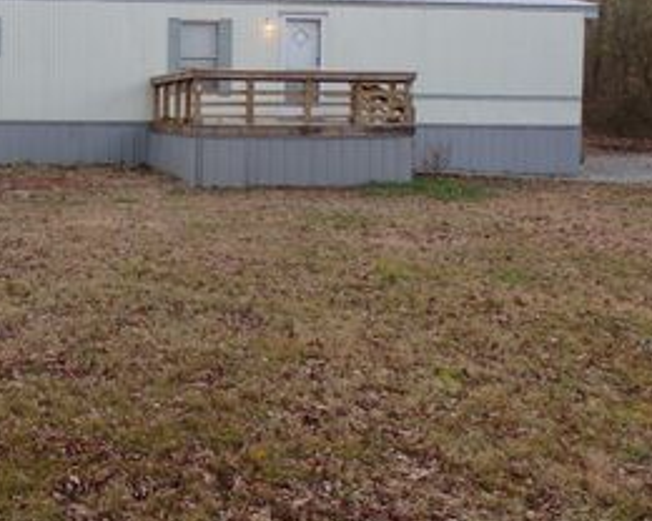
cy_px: 167
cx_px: 50
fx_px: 907
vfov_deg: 31.8
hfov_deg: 36.7
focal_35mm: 47
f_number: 3
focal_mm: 4.5
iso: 100
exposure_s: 1/100
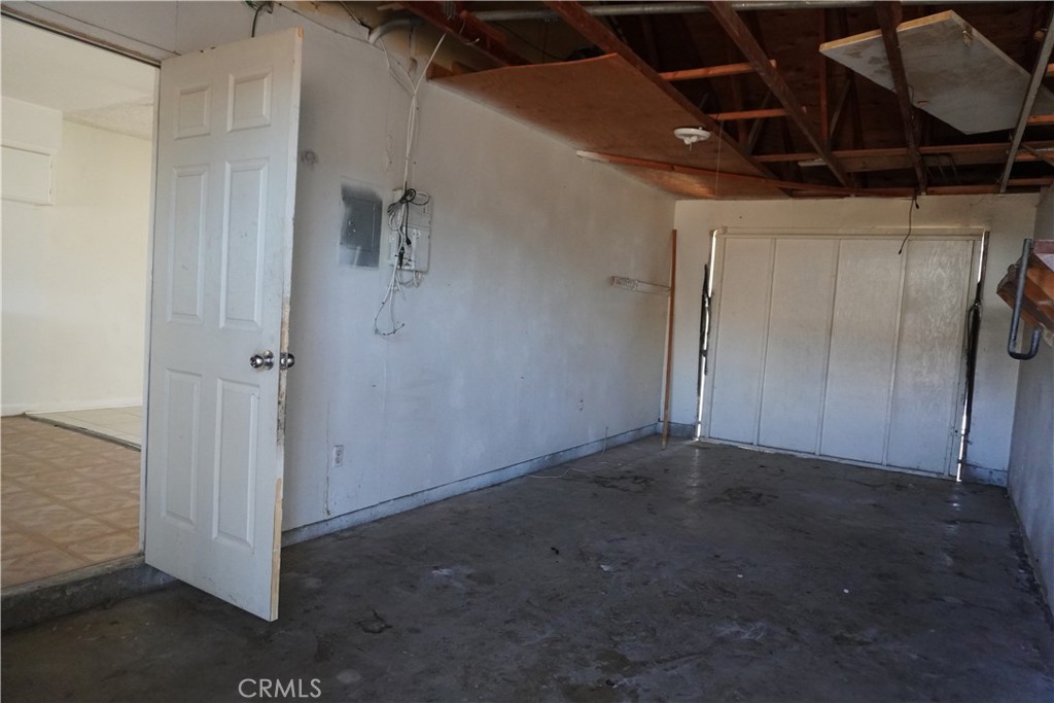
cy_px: 352
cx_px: 527
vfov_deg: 53.1
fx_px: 703
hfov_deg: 73.7
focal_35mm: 24
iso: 2500
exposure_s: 1/160
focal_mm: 16
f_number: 3.5
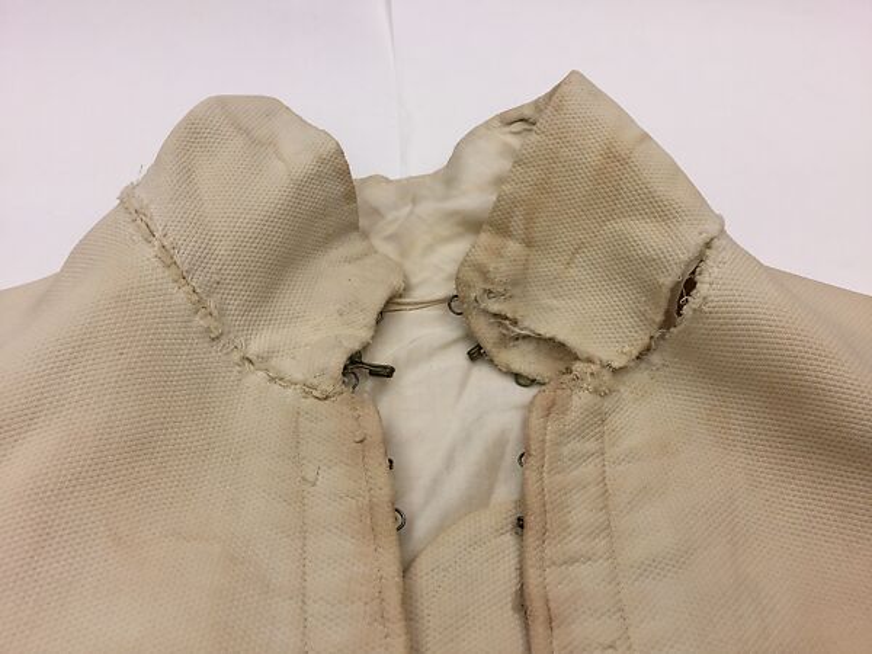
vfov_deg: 45.4
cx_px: 436
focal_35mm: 31
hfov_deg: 58.4
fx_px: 781
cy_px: 327
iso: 40
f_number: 2.4
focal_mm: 3.3
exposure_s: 1/120
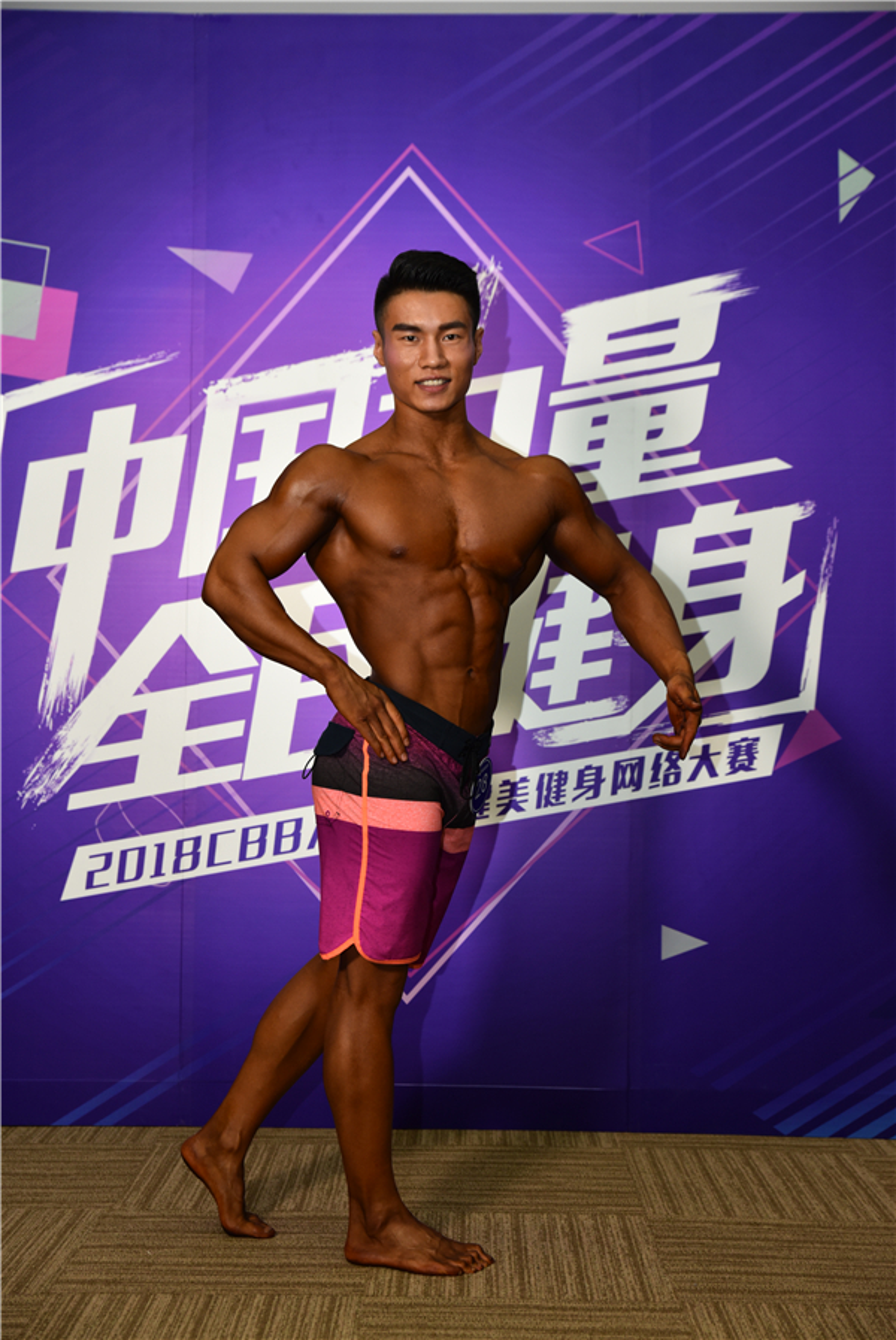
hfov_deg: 27.0
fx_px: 1864
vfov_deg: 39.6
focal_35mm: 50
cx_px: 448
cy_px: 670
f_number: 4
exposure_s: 1/160
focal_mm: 50
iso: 800
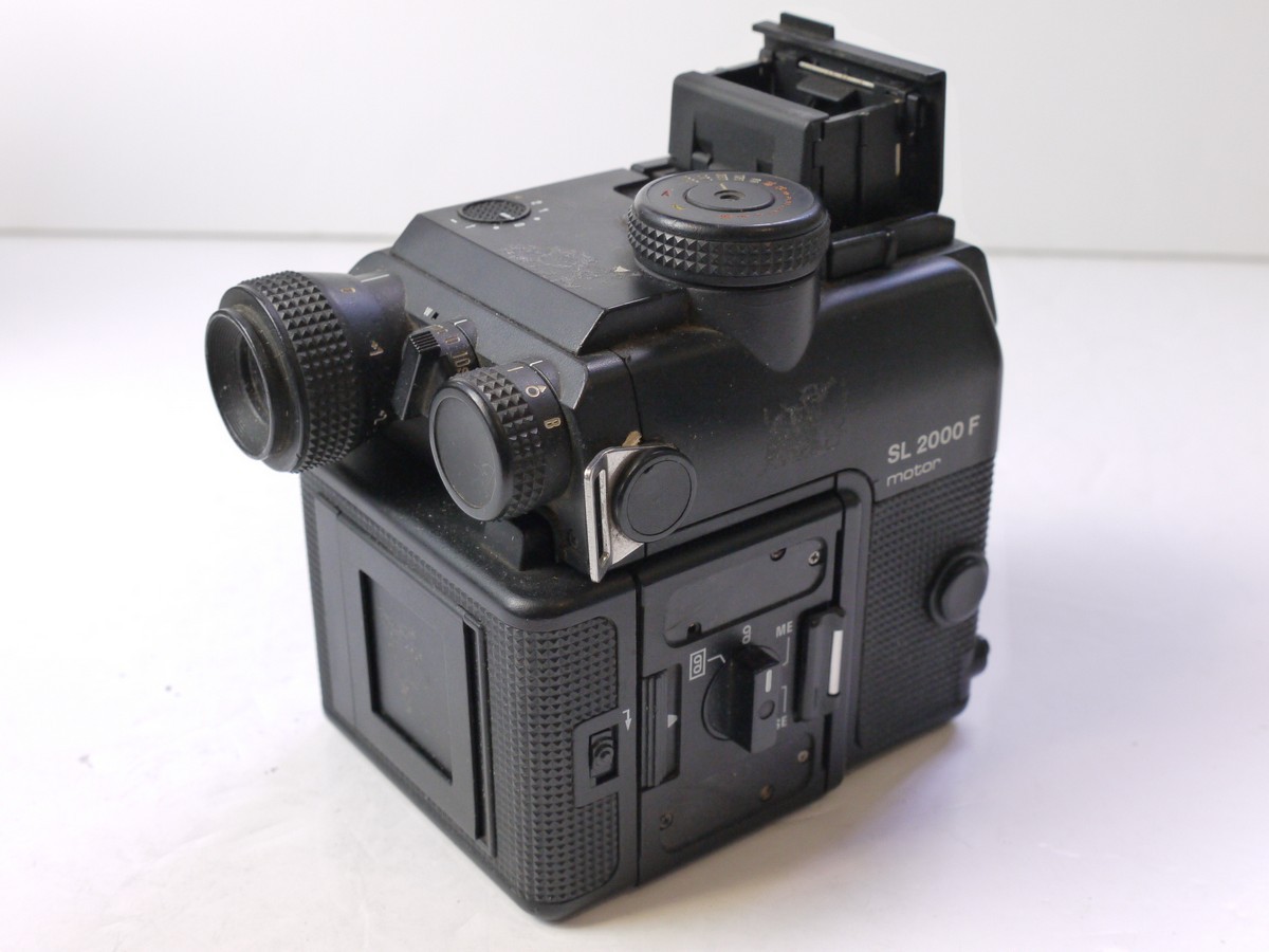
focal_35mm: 50
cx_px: 634
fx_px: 1833
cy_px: 476
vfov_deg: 29.1
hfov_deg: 38.2
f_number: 8
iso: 800
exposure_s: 1/25
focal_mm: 25
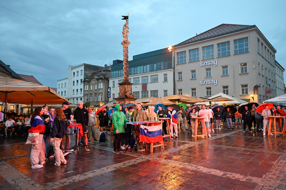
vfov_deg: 53.1
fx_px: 191
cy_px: 95
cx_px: 143
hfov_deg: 73.8
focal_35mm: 24
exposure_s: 1/60
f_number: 2.8
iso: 1250
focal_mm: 24
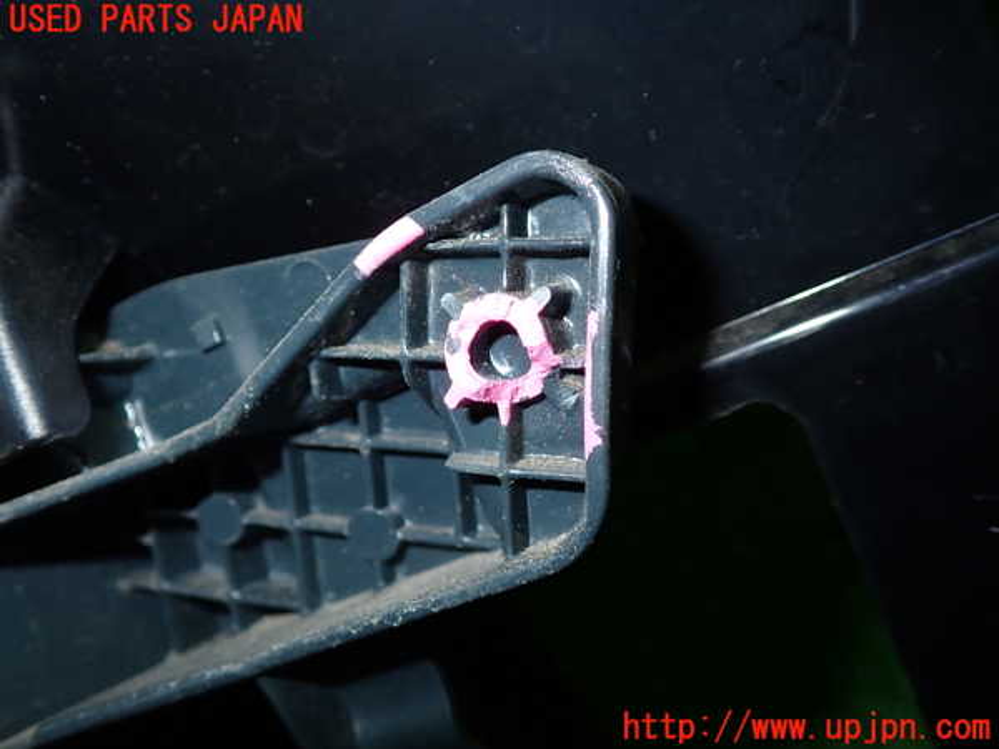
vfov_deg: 44.2
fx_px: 924
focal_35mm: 32
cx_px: 500
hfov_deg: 56.8
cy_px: 374
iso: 200
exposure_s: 1/30
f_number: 7.1
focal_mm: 5.79
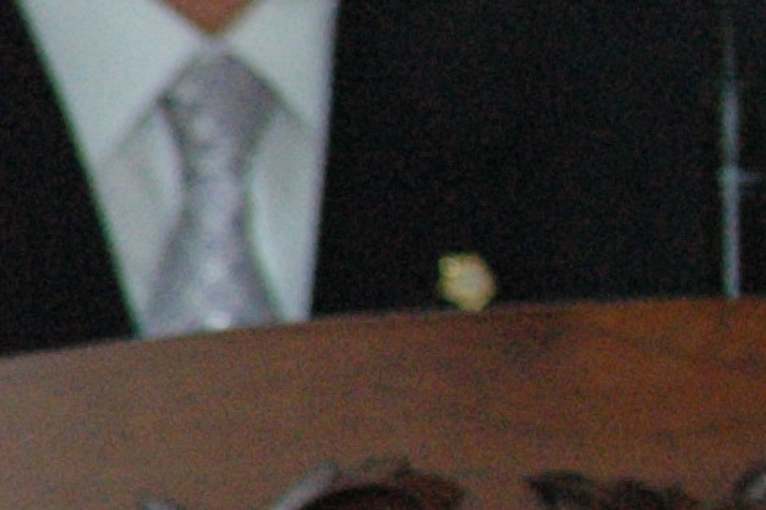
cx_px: 2178
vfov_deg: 0.8
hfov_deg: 1.3
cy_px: 149
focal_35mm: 1640
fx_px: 34872
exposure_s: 1/250
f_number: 5
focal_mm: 190
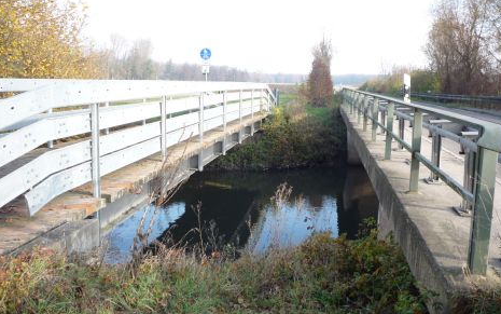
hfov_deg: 55.3
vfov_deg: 36.3
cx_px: 254
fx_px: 478
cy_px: 147
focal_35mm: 35
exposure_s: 1/100
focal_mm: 5.2
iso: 100
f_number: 3.5
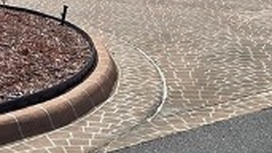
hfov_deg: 23.0
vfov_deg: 12.8
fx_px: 613
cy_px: -128
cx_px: -51
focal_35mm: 85
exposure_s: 1/3956
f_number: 2.2
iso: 50
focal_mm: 2.2
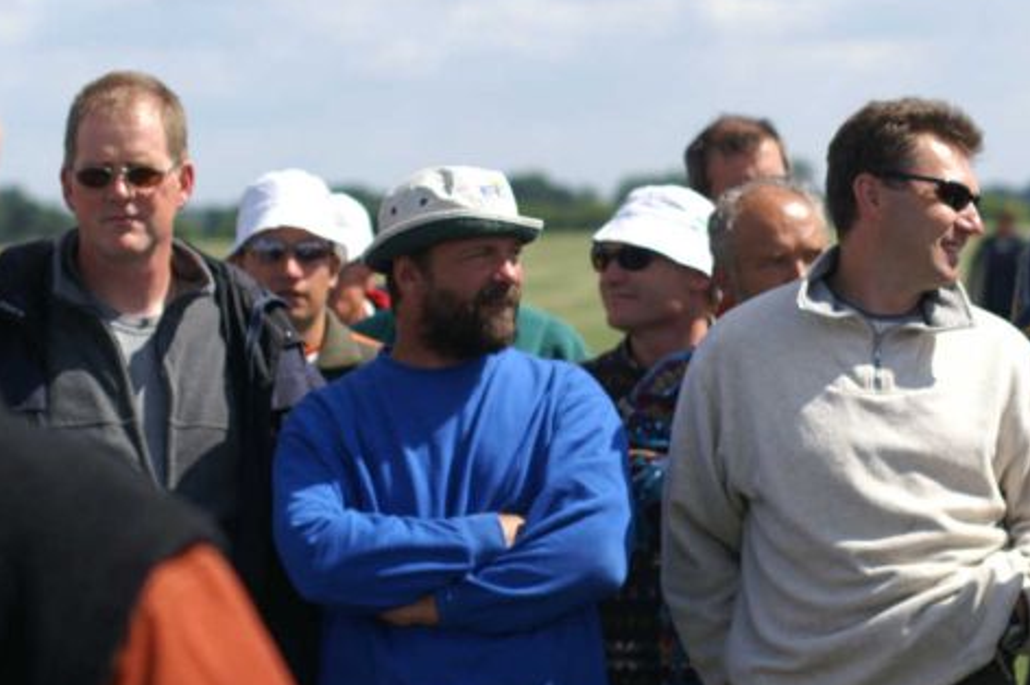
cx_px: 829
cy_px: 486
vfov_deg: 7.7
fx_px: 5089
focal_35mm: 178
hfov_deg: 11.5
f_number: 4
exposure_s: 1/1500
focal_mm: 70
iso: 100
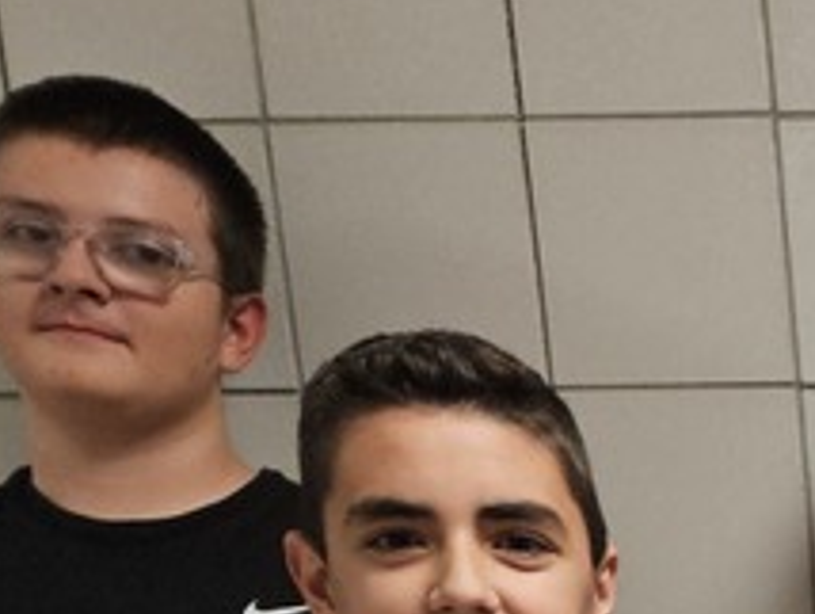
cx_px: 1531
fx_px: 2593
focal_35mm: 110
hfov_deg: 15.1
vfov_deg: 11.9
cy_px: 1259
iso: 250
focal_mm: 5.4
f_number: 1.8
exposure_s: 1/120
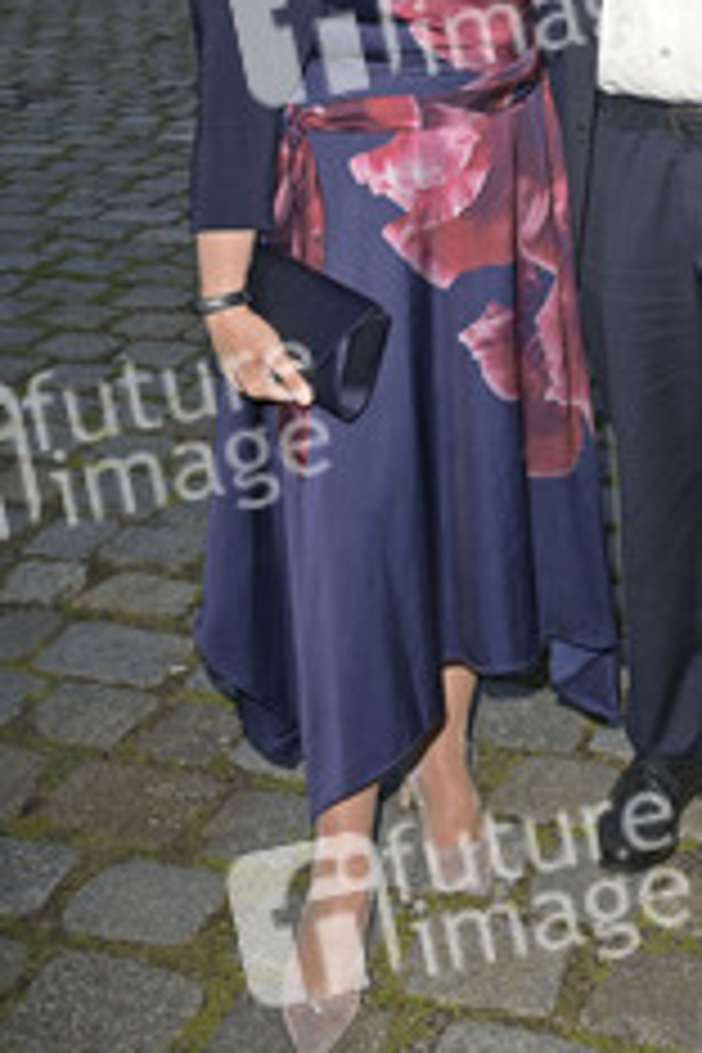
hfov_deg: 23.0
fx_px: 1696
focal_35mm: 58
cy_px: 225
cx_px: 590
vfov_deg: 33.6
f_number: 11
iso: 400
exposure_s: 1/250
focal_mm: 34
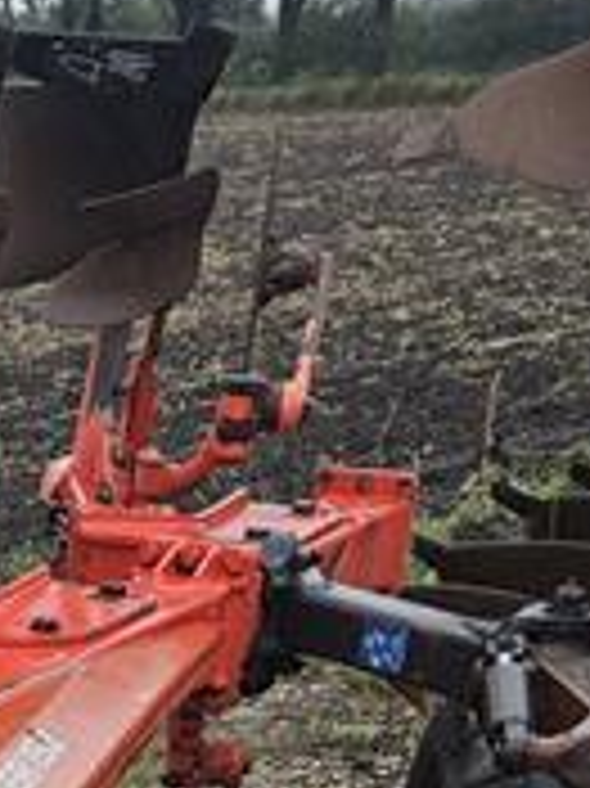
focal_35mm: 101
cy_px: 1081
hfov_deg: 12.6
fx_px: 2298
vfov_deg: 17.9
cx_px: -635
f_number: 1.8
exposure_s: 1/180
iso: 32
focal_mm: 5.4
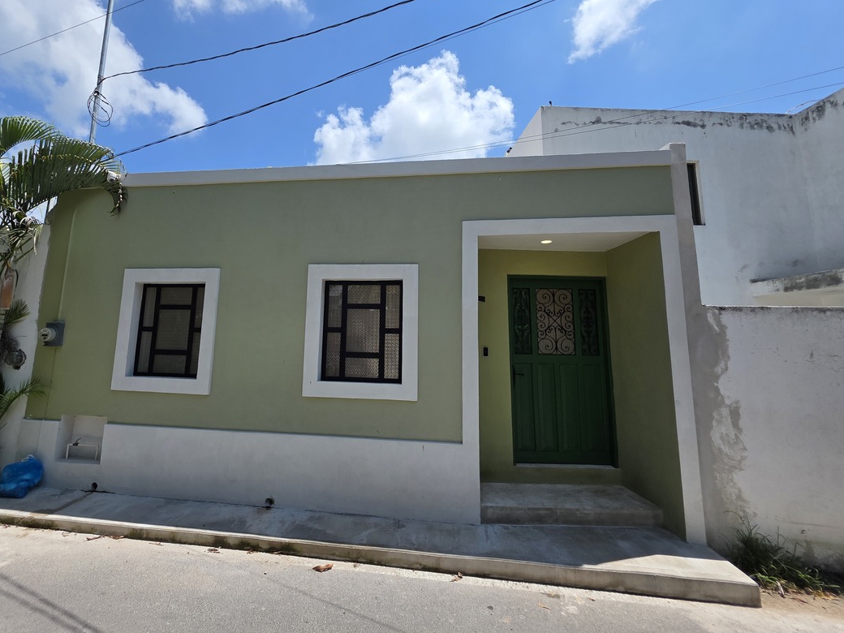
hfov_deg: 97.8
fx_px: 366
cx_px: 378
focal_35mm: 15
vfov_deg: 81.6
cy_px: 291
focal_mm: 2.2
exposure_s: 1/2723
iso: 40
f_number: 1.9
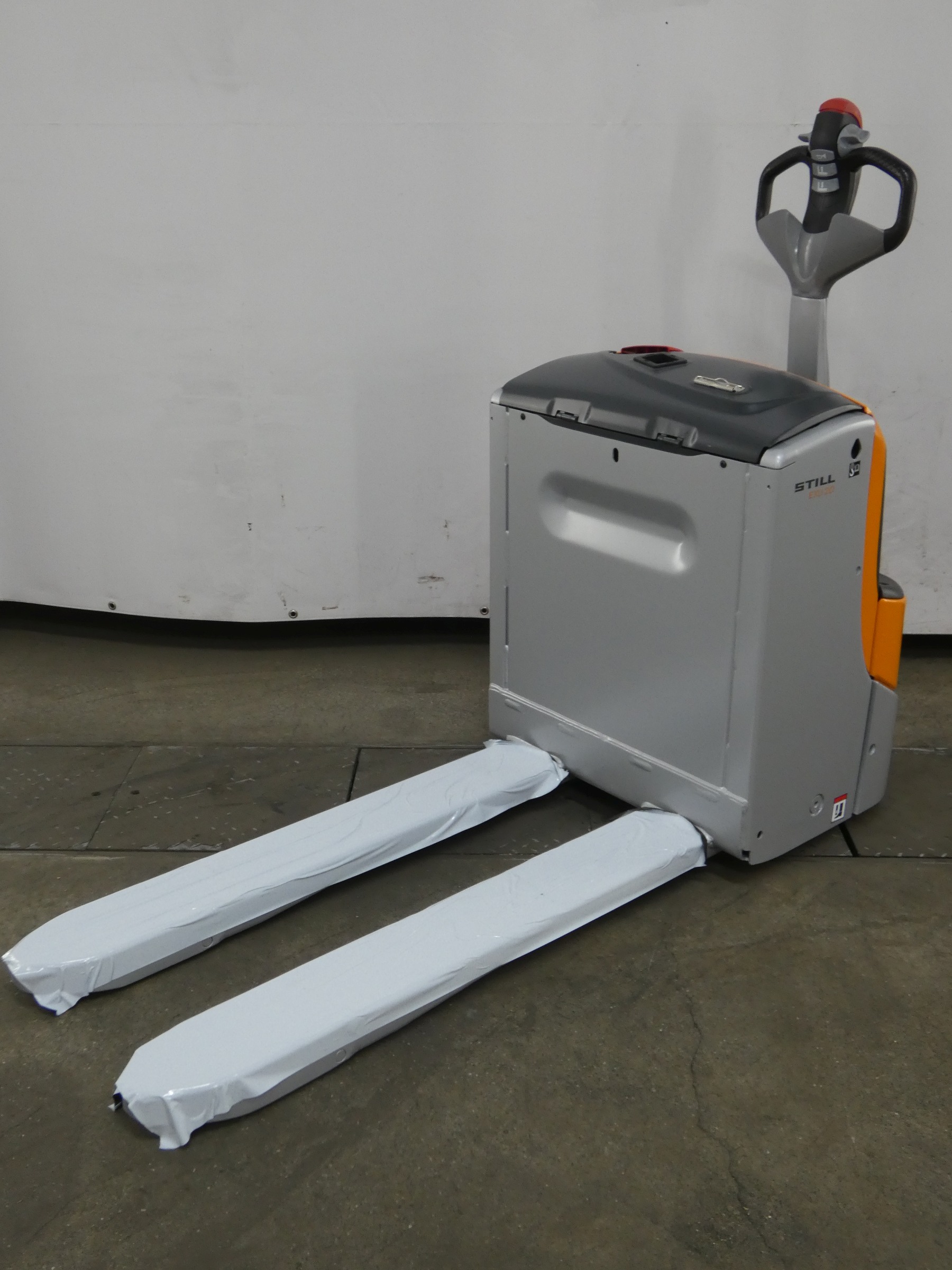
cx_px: 476
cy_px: 635
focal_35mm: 36
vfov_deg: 51.4
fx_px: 1320
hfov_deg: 39.7
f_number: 3.5
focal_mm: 6.5
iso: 320
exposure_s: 1/80
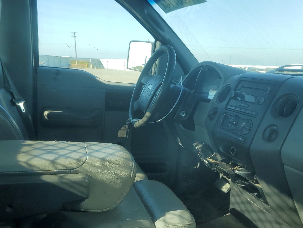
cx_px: 148
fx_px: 298
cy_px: 137
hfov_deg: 54.0
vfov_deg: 41.6
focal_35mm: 34
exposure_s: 1/588
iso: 50
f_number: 1.5
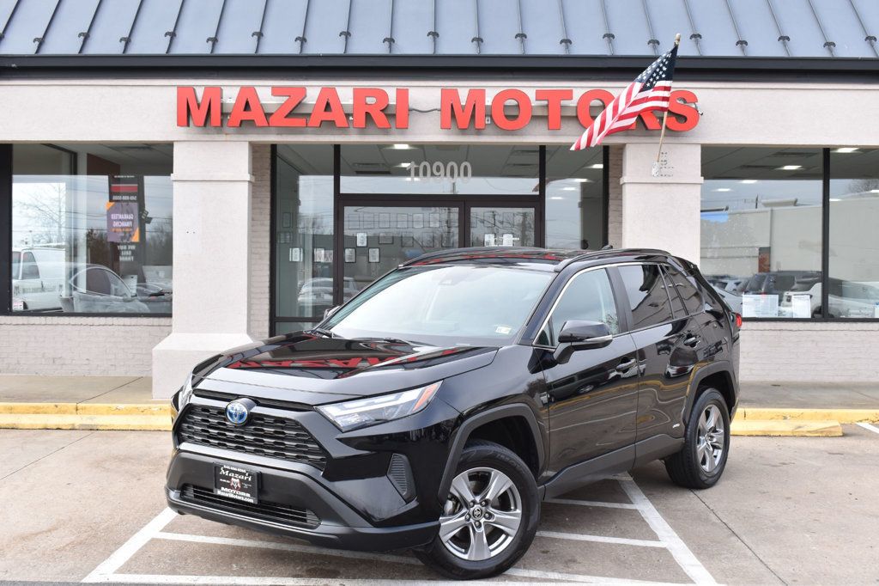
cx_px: 440
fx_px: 1098
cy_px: 293
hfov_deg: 43.6
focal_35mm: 45
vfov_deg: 29.8
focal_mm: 30
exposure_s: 1/200
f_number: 8
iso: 400
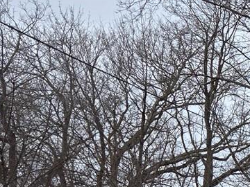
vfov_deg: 10.9
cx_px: 519
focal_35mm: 131
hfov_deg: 12.9
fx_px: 946
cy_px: 289
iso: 80
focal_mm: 5.4
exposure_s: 1/2289
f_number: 1.8
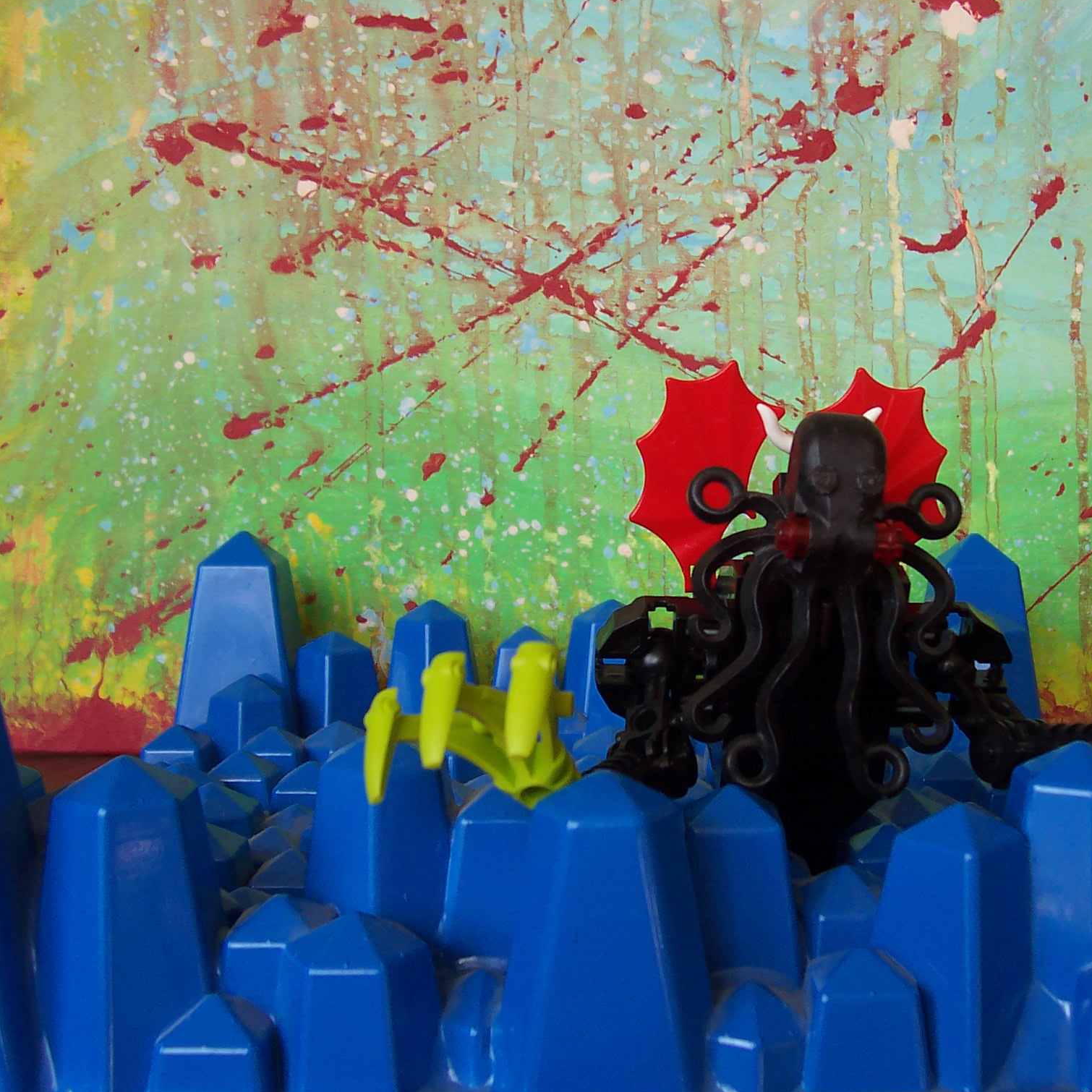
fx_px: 1570
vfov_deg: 38.3
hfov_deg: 37.9
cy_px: 546
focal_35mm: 44
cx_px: 722
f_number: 2.8
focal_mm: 5.6
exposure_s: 1/125
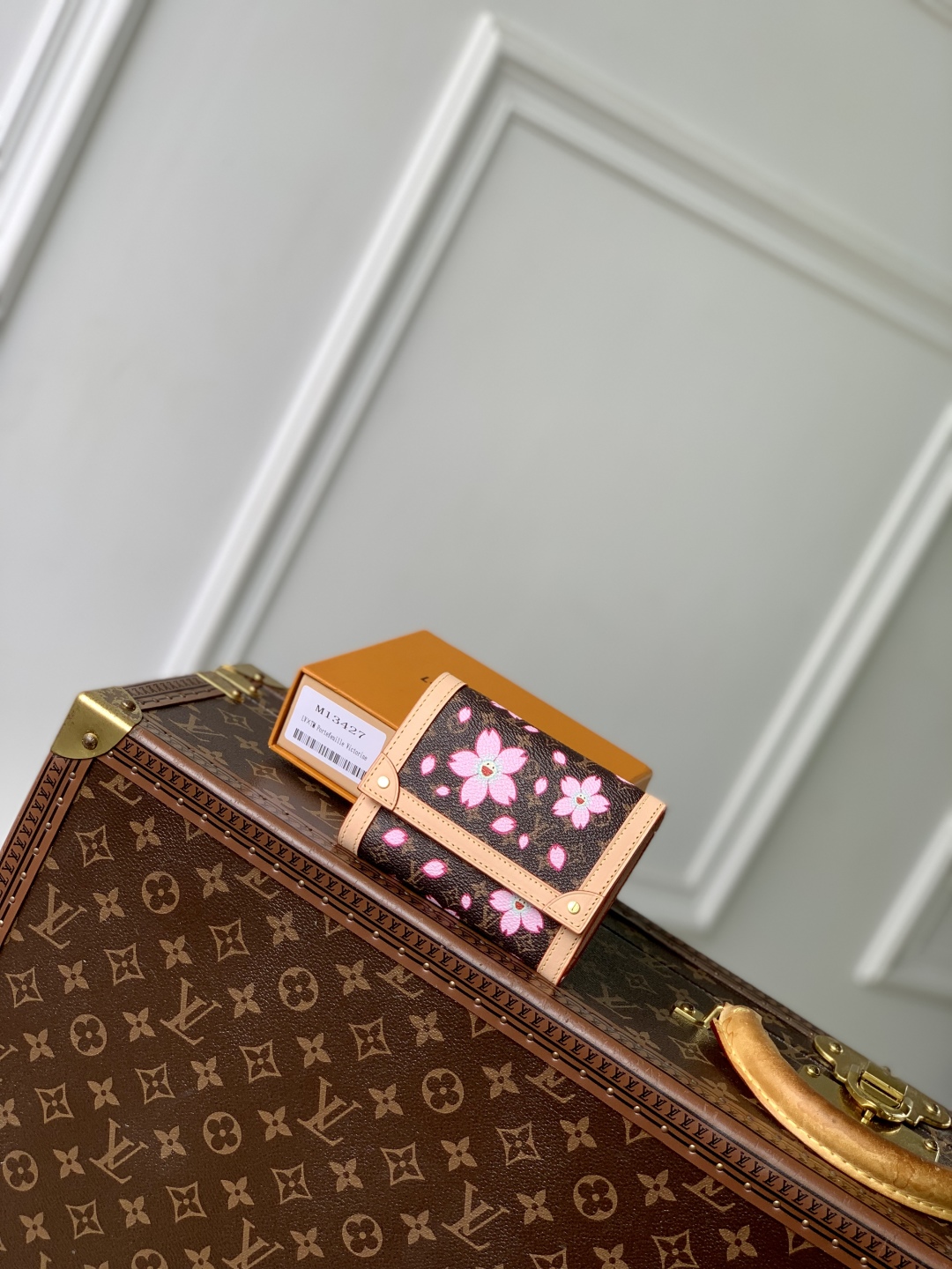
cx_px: 476
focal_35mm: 52
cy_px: 634
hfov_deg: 28.0
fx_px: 1907
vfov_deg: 36.8
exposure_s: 1/135
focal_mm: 6
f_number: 2.4
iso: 16
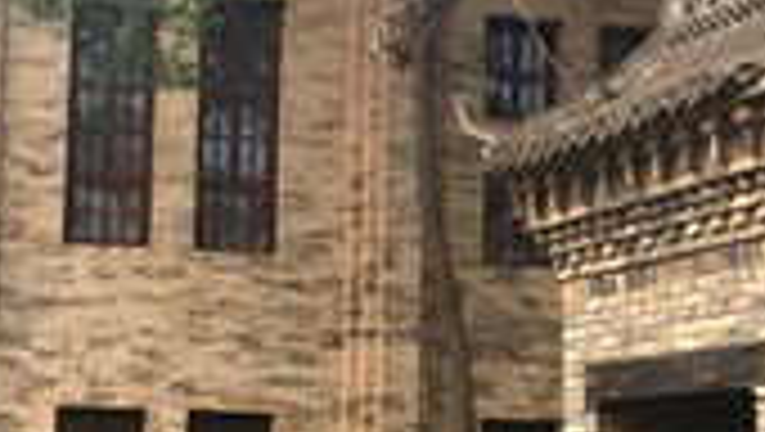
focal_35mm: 93
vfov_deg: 13.0
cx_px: 342
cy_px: 259
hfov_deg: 22.9
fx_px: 1888
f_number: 2.2
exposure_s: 1/33
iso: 64
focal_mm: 4.15
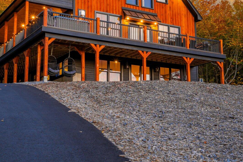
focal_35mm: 62
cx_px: 117
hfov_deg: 32.4
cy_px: 74
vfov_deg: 21.9
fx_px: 419
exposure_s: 8
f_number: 9
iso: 100
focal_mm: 32
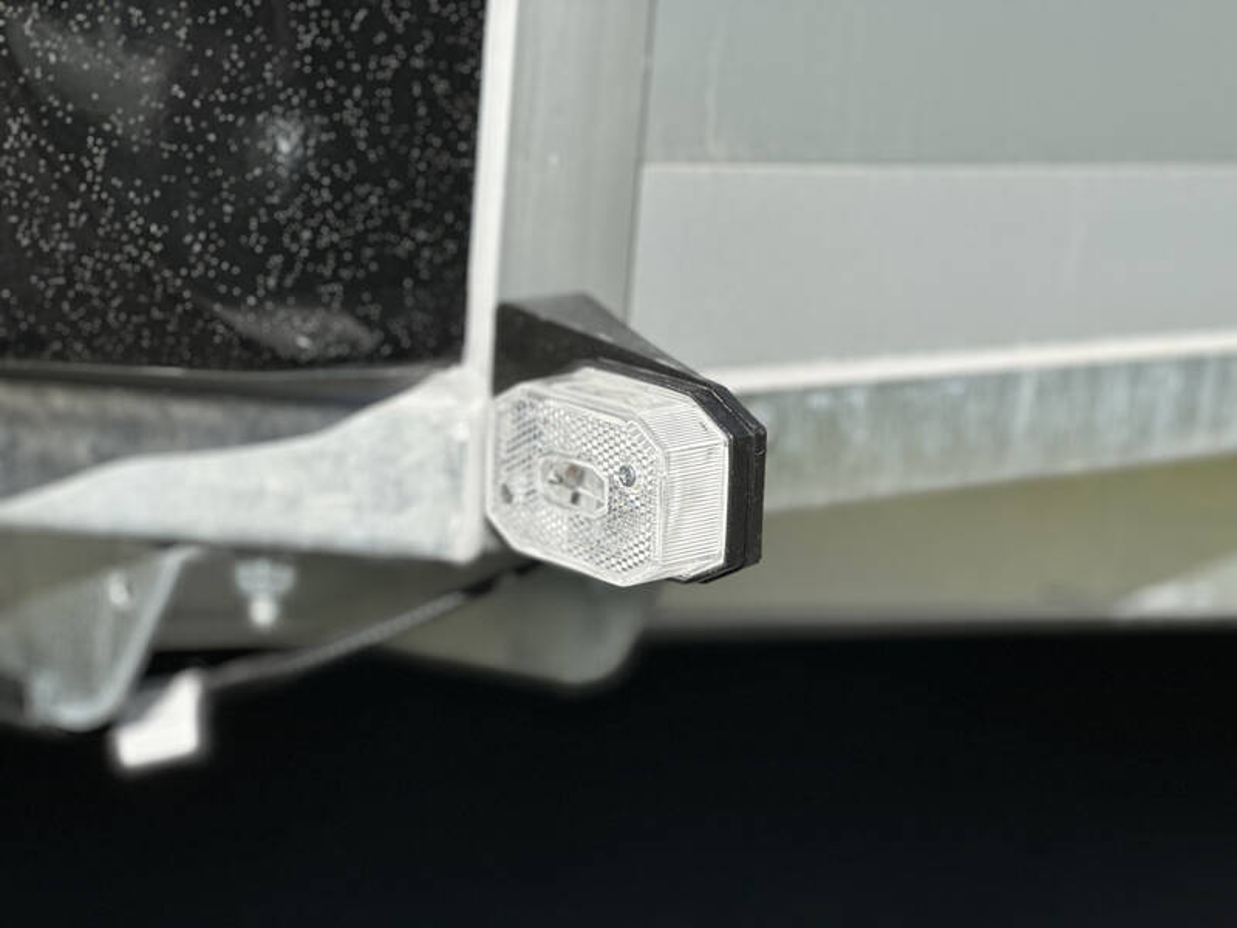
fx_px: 2752
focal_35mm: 77
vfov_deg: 19.1
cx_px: 618
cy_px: 464
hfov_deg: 25.3
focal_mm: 9
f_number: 2.8
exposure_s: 1/1004
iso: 32
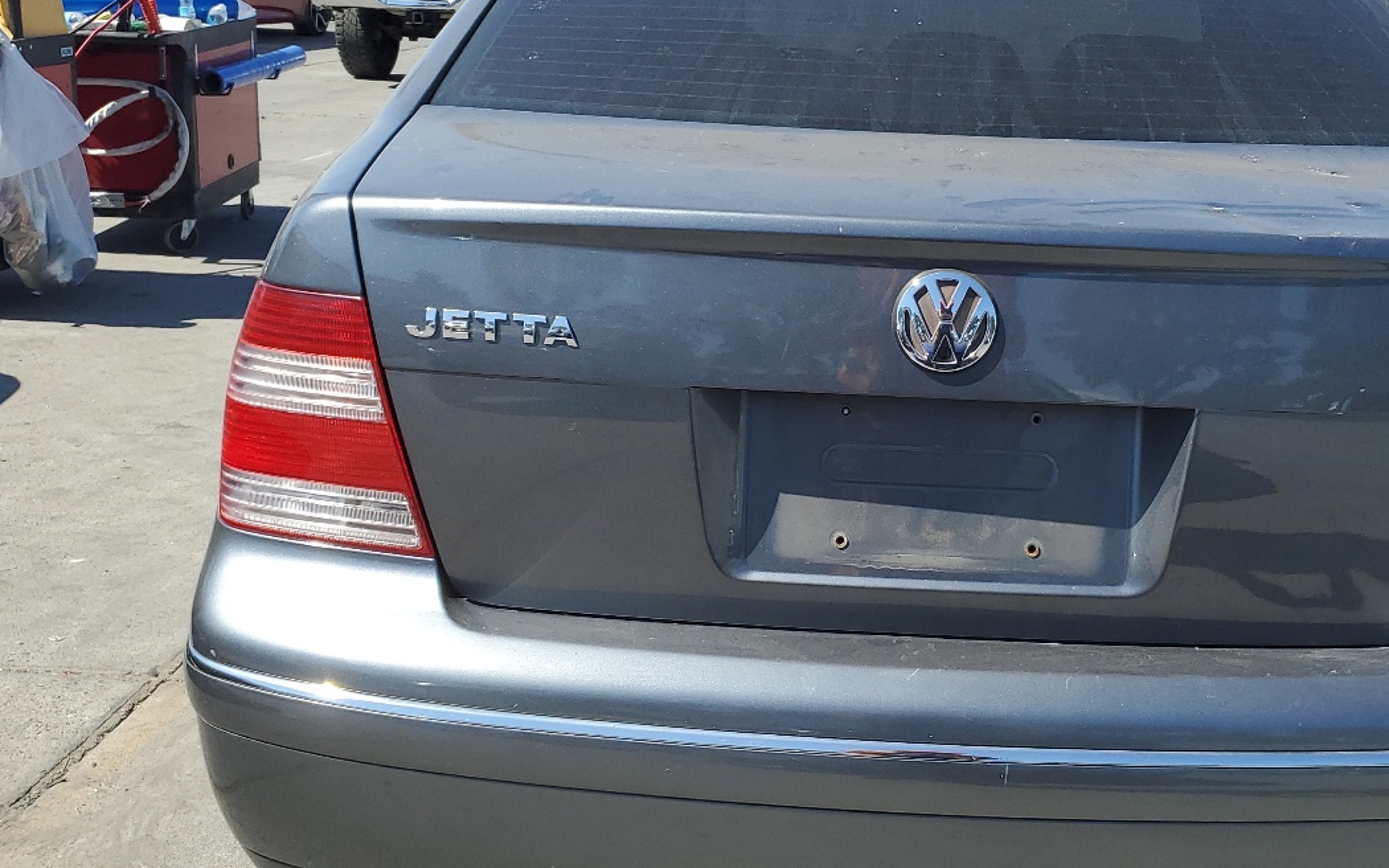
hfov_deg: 46.5
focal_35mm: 42
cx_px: 918
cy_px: 388
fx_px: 1590
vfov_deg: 30.5
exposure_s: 1/2500
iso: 50
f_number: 1.5
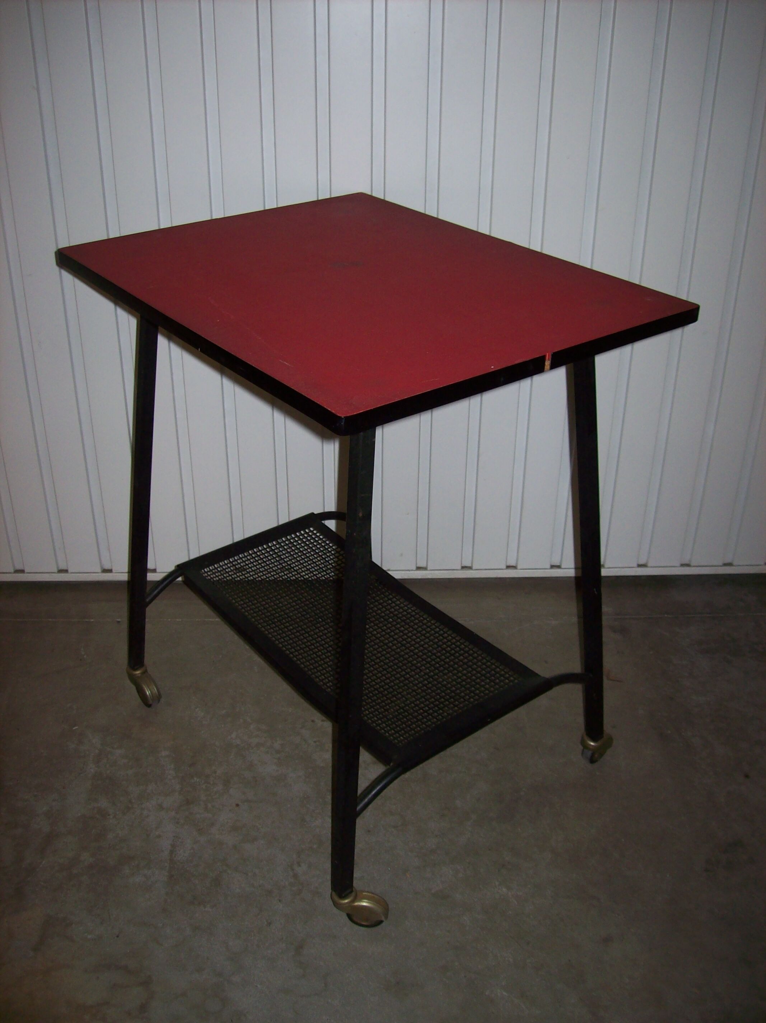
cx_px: 383
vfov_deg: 51.4
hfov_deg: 39.6
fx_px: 1063
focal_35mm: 36
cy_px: 512
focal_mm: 6
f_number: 2.7
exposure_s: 1/64
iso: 80
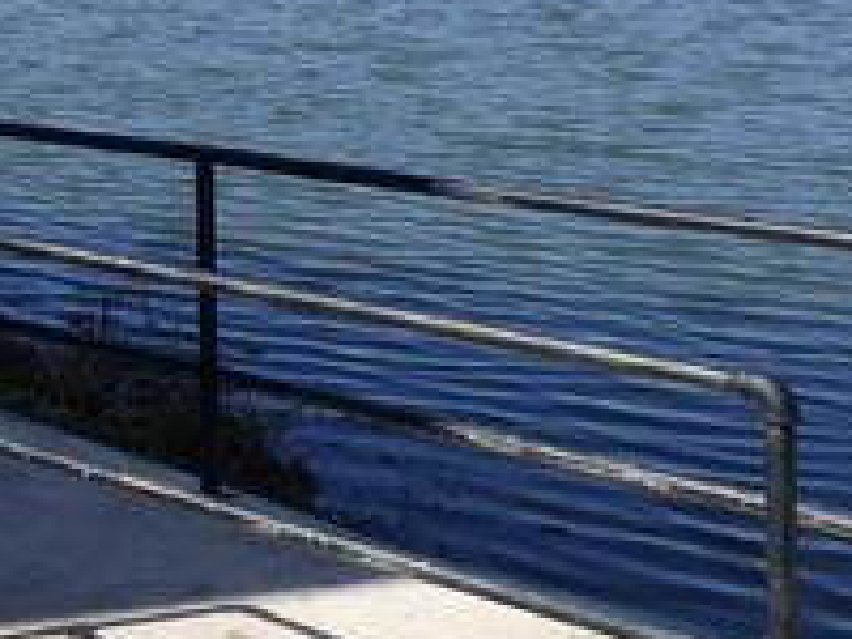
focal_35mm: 80
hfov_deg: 19.8
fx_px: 1969
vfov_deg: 17.3
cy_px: -183
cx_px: -550
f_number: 2.8
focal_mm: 3.58
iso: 100
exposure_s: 1/1600
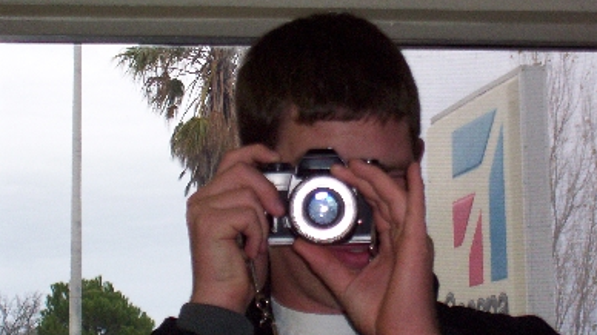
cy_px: 194
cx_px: 309
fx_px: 1962
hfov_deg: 17.3
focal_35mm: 124
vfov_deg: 9.8
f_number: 4.72
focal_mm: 16.61
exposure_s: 1/90
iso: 140
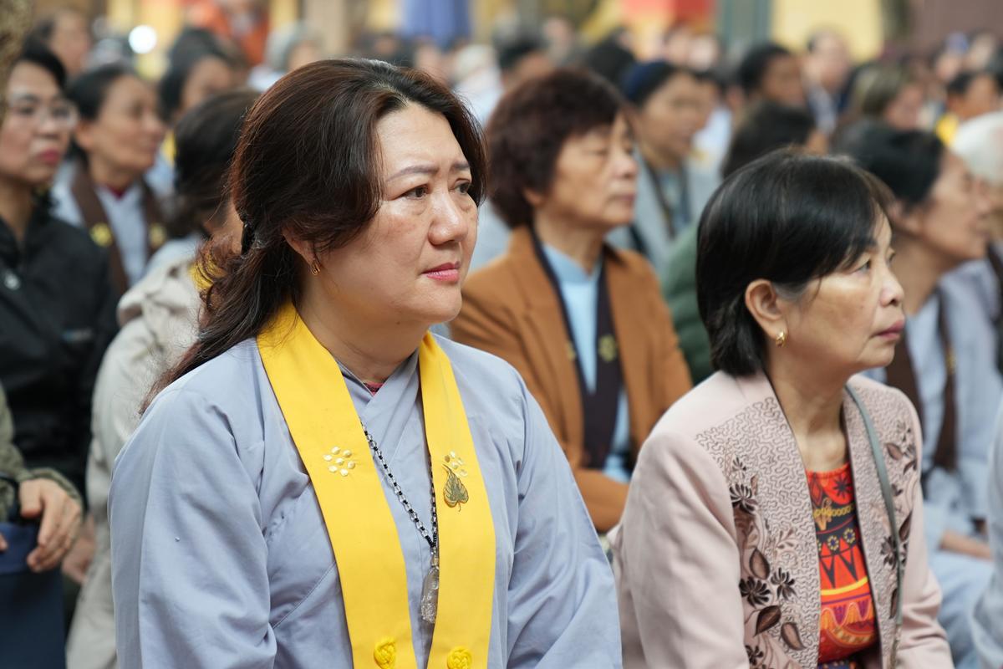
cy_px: 334
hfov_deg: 19.5
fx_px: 2925
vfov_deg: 13.0
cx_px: 502
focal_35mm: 105
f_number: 2.8
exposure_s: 1/125
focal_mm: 70
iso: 640
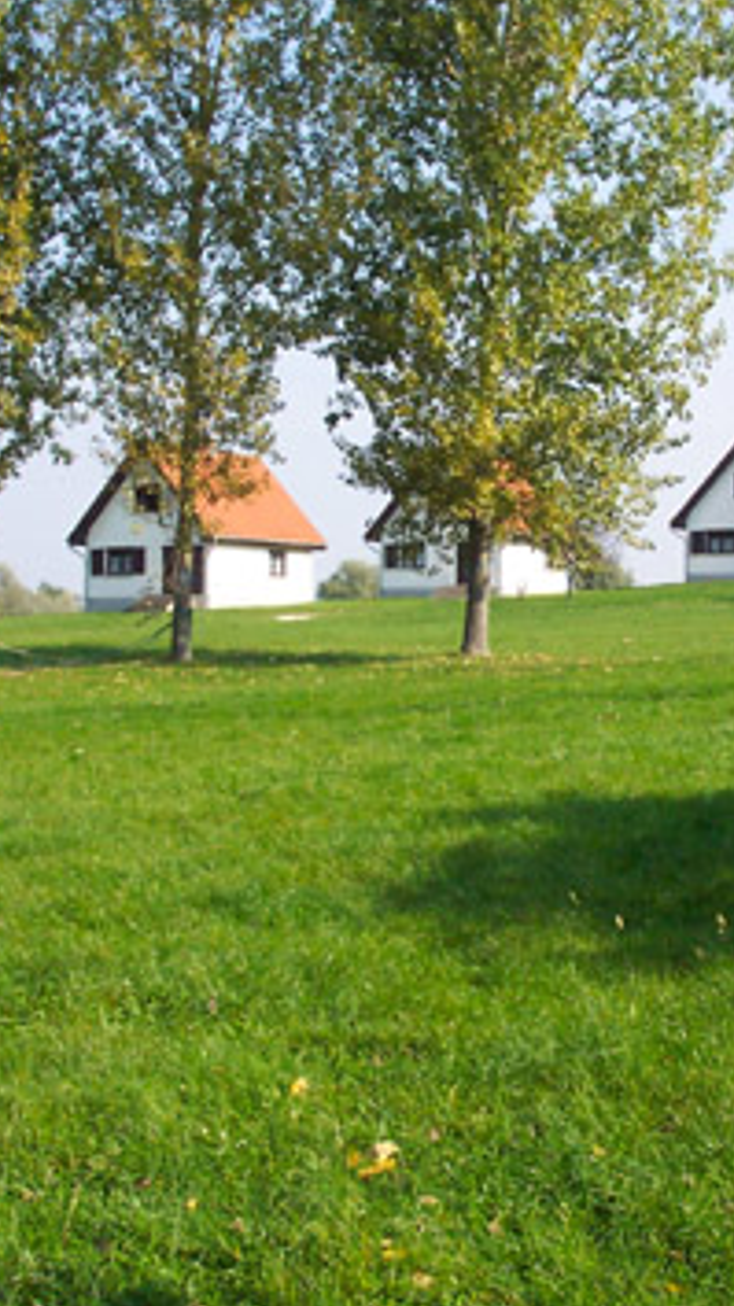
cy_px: 657
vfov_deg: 37.2
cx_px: 498
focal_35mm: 56
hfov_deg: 21.3
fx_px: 1939
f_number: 9.5
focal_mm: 7.5
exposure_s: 1/125
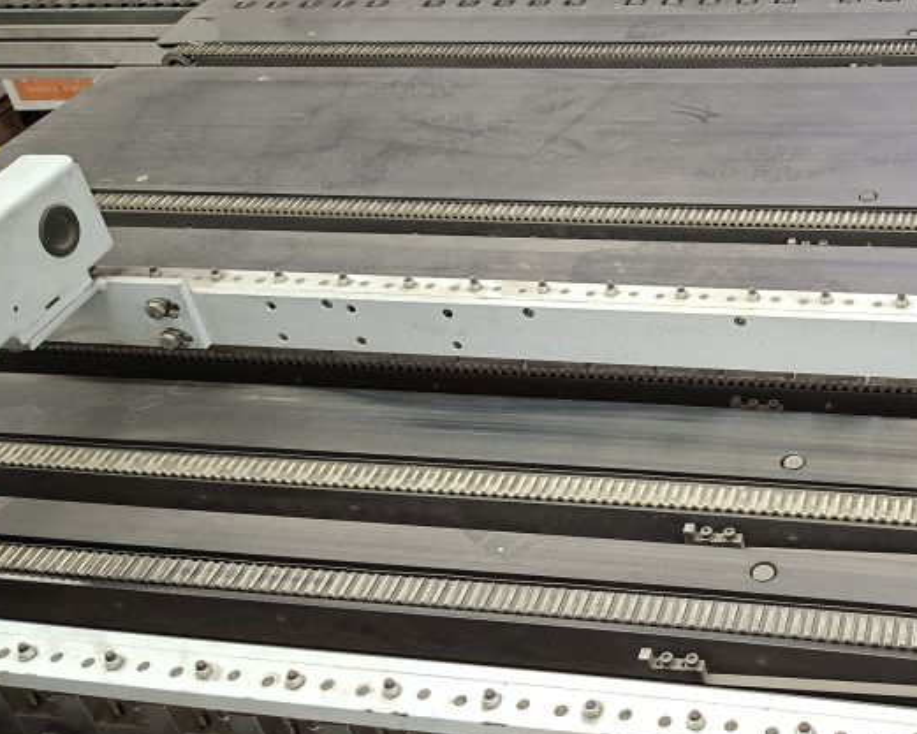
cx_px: 779
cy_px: 336
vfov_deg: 32.7
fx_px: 1249
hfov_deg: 38.3
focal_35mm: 46
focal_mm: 5.54
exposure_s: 1/60
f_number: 1.8
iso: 320
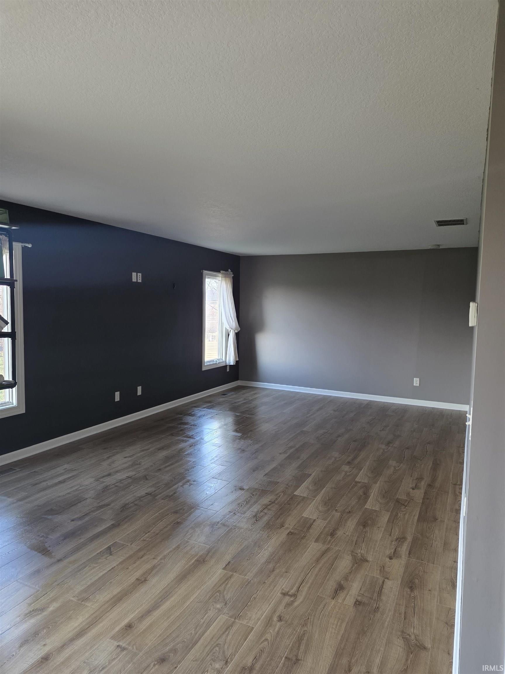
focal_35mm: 23
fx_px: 447
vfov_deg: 73.9
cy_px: 337
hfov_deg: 58.9
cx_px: 252
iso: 320
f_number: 1.7
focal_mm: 6.25
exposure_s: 1/120
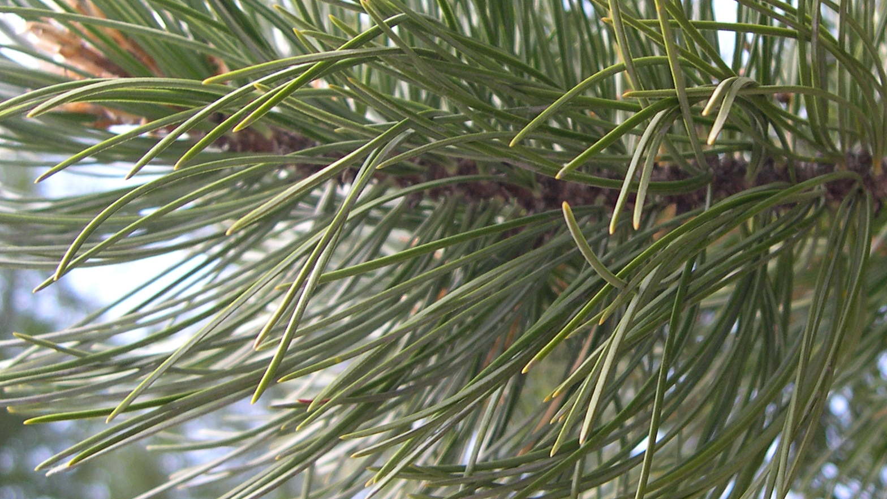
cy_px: 201
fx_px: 1411
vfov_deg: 20.0
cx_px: 561
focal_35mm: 60
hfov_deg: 34.7
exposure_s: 1/135
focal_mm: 8
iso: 100
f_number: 2.8
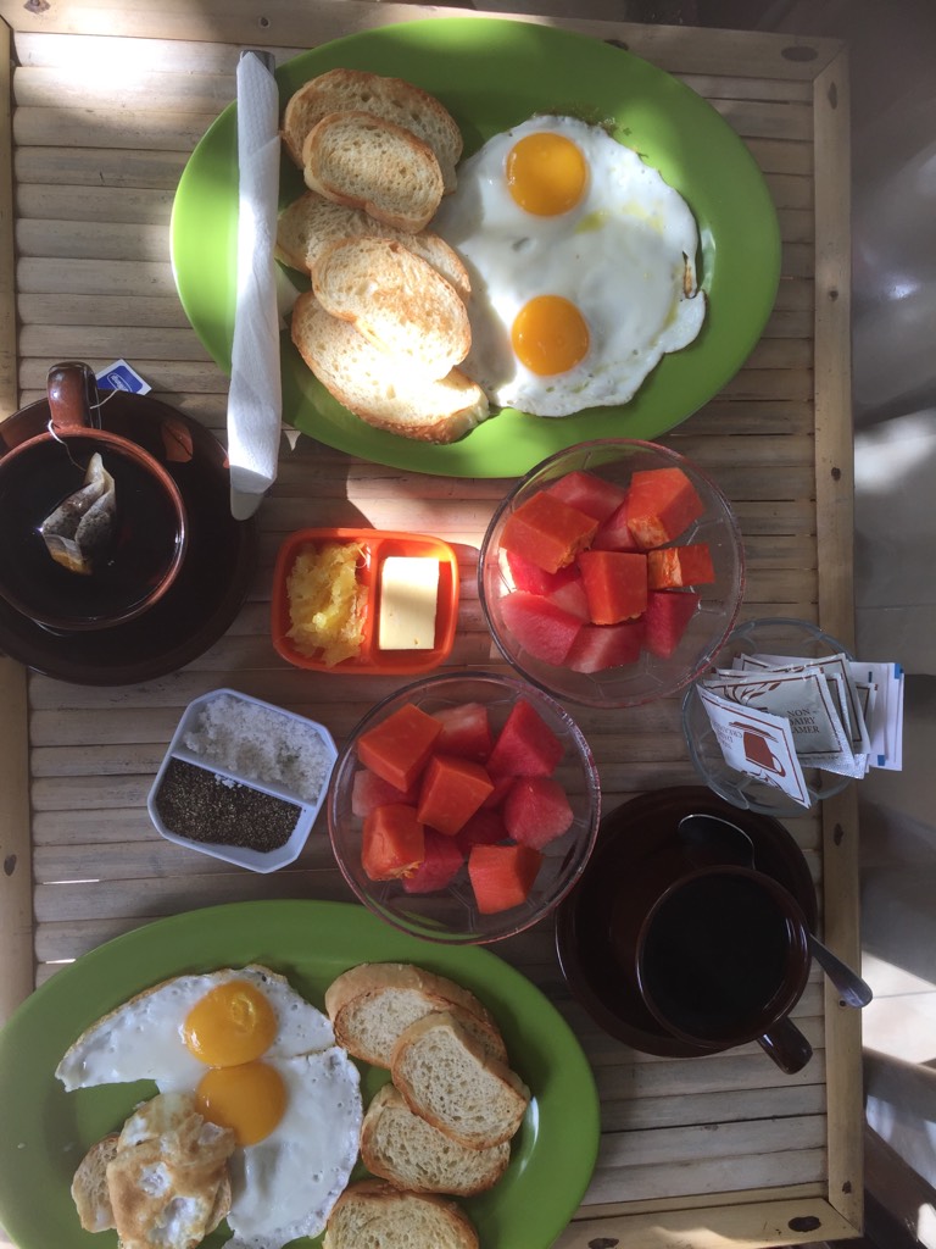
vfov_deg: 61.7
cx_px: 468
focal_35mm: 29
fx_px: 1046
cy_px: 624
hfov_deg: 48.2
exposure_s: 1/265
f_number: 2.2
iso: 32
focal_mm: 4.15
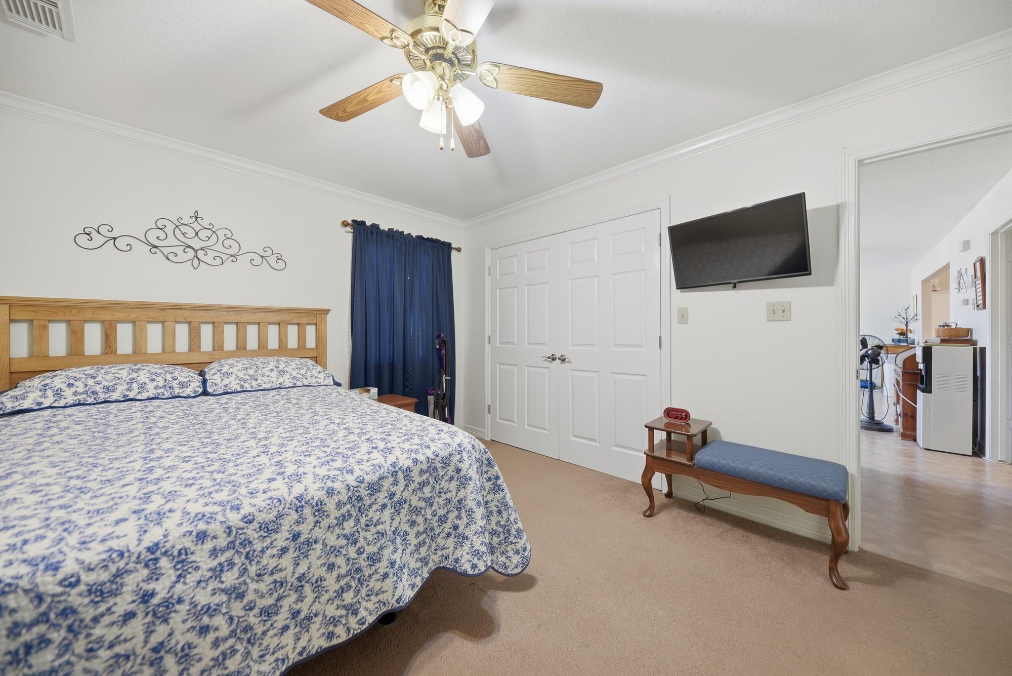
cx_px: 506
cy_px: 338
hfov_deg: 112.6
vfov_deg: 90.1
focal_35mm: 12
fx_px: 337
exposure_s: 1/80
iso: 160
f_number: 4.5
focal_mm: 12
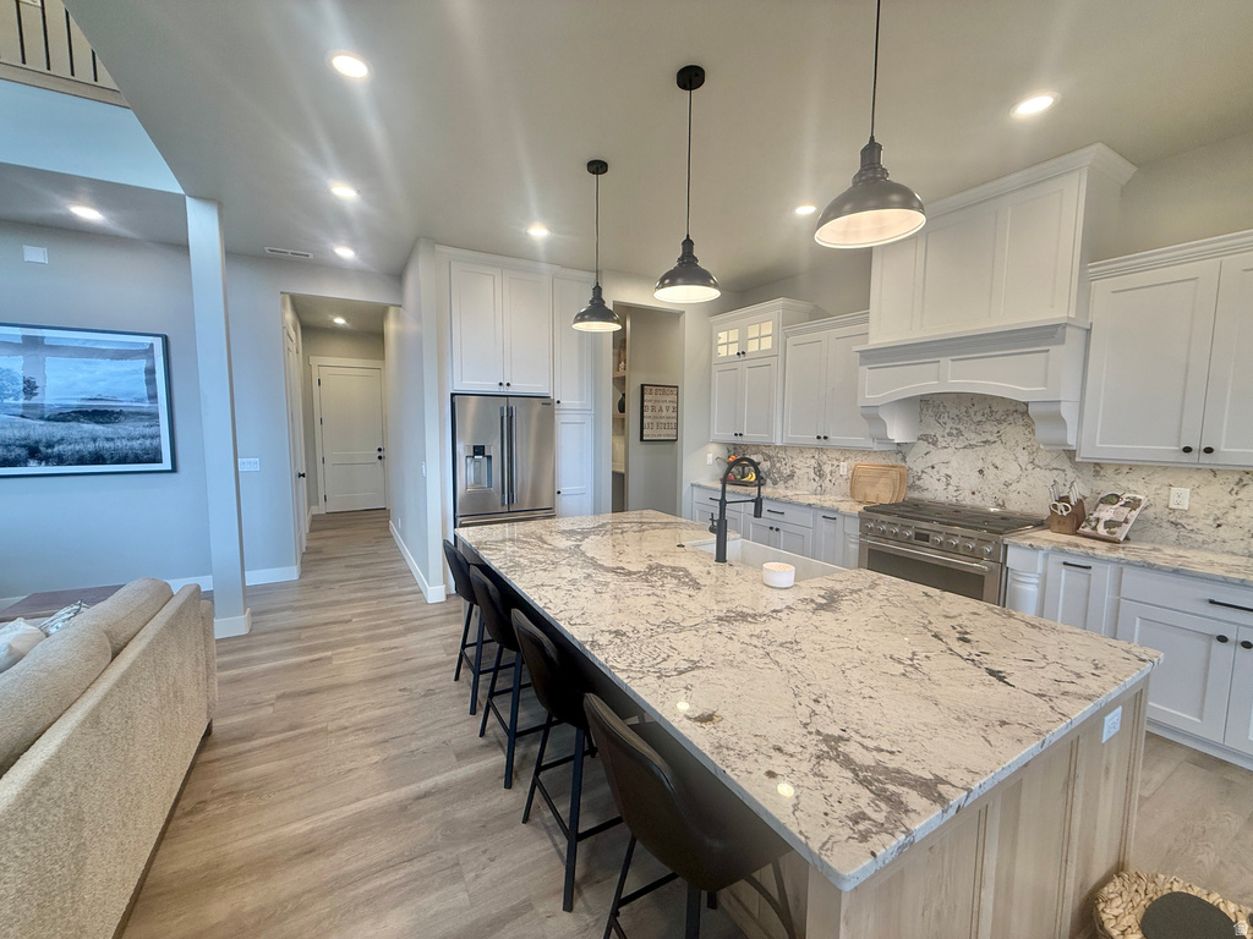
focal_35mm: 14
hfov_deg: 102.1
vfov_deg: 85.7
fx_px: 507
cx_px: 626
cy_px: 470
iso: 125
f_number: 2.2
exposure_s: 1/120
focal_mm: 2.22
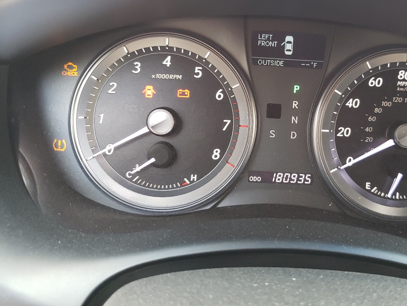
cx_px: 277
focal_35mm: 36
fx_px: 423
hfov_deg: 50.3
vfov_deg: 39.5
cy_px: 123
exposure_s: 1/60.2
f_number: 1.5
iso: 195
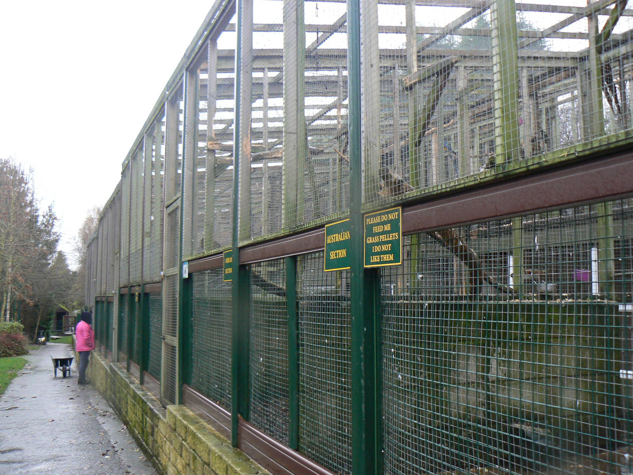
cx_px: 316
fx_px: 658
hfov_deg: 51.4
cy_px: 238
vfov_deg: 39.7
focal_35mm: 36
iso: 100
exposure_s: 1/30
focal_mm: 6
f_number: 2.8
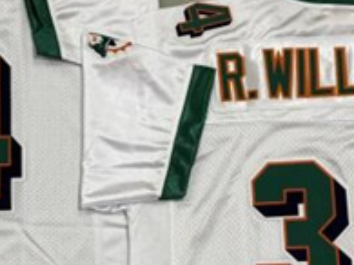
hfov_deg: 26.3
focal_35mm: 74
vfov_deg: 19.6
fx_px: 756
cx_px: 138
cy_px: 218
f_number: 1.78
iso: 125
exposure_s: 1/100
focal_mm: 6.76
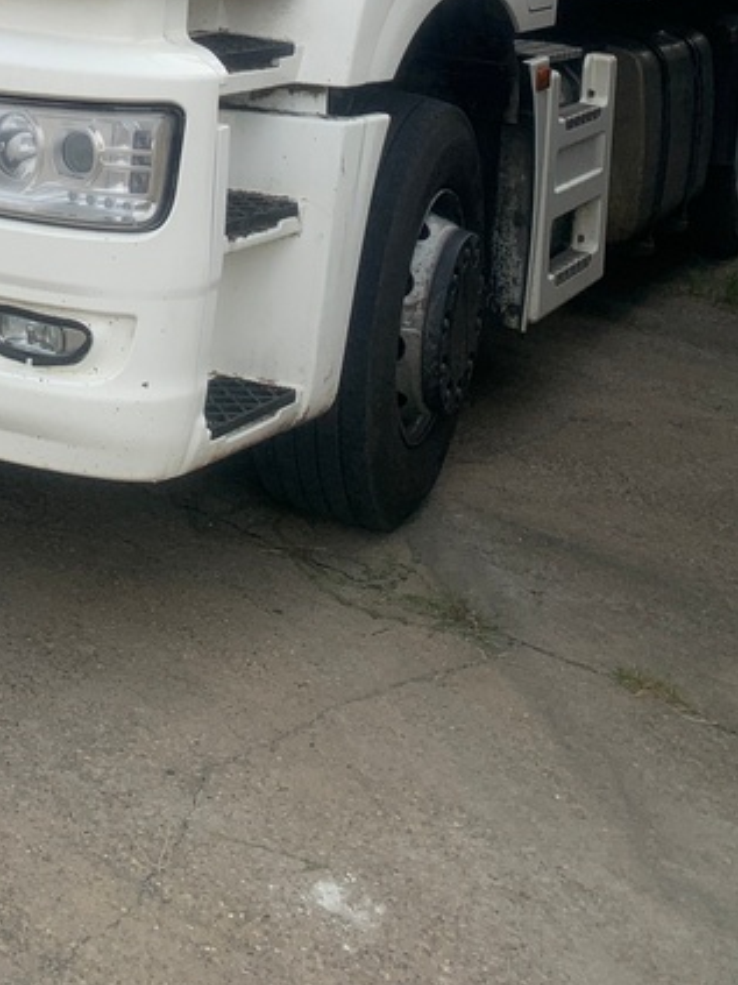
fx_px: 1763
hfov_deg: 22.7
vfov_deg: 27.8
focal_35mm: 62
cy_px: -161
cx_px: -2
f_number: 1.8
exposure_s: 1/1220
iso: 25
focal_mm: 4.25
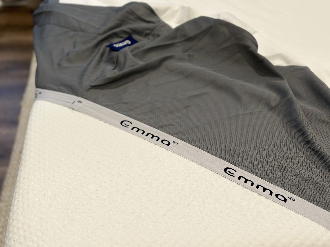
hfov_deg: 38.2
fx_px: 477
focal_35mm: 50
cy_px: 120
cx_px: 158
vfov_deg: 29.1
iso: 160
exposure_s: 1/60
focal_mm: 6.86
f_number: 1.78
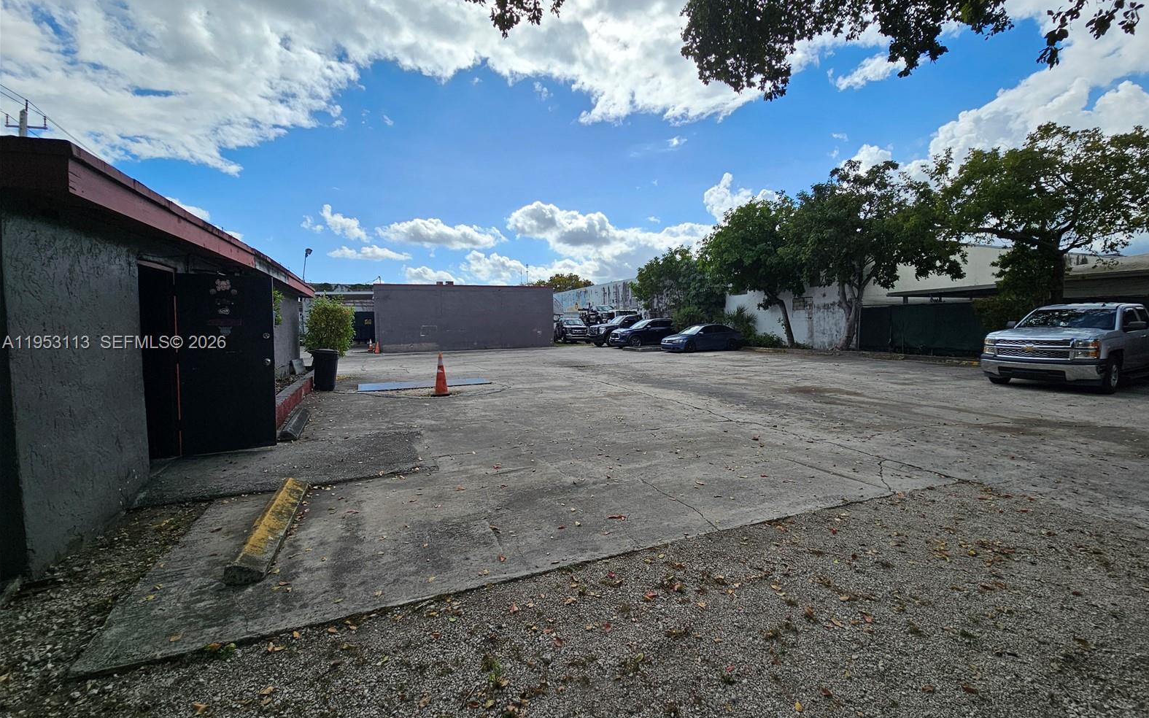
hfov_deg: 105.3
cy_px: 344
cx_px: 583
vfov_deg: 78.6
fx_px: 438
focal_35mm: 14
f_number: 2.2
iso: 50
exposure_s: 1/3483
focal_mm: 2.2
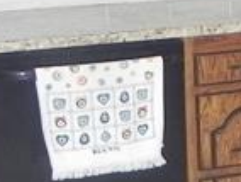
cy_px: 165
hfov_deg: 10.1
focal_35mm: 187
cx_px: 411
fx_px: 1304
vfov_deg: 7.9
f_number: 2.8
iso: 206
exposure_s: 1/30
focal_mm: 4.6
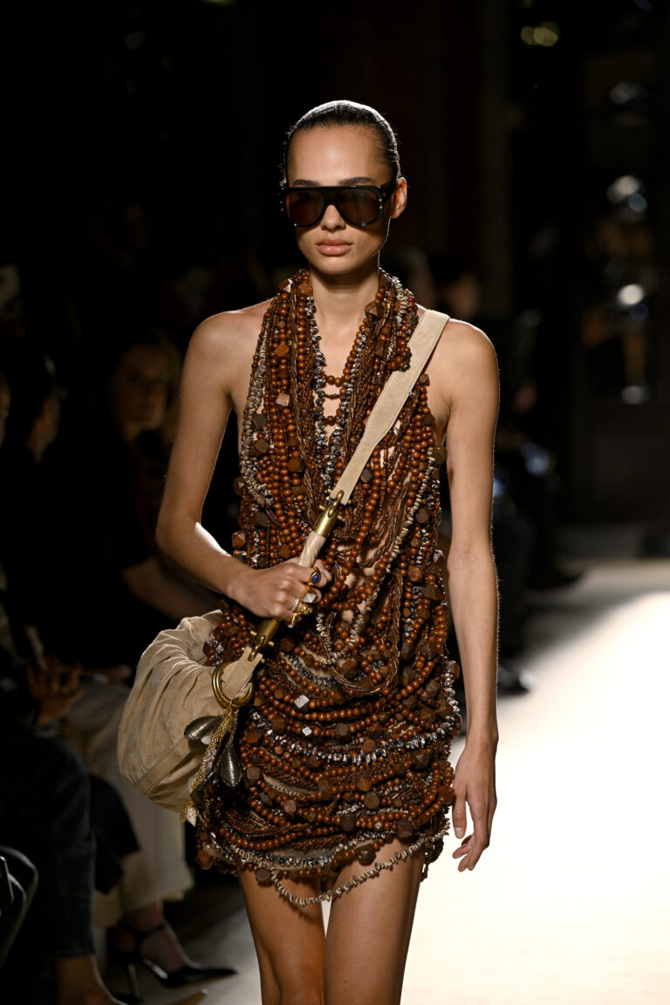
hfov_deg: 9.8
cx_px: 335
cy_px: 502
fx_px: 3908
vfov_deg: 14.7
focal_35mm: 140
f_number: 4
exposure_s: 1/640
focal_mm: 140
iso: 1250
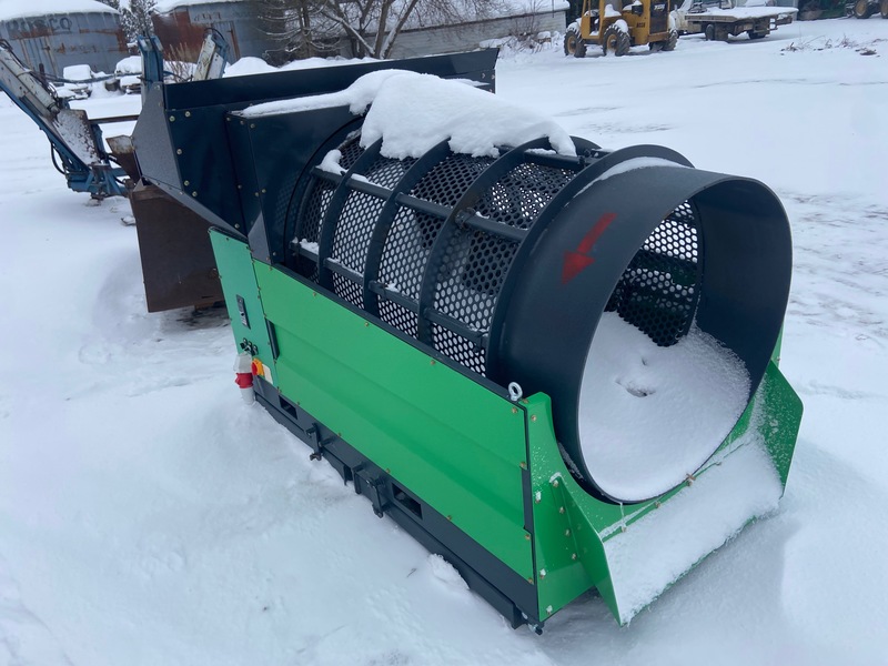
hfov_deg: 67.3
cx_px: 444
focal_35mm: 26
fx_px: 667
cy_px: 333
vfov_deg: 53.1
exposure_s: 1/465
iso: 32
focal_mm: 4.25
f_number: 1.8
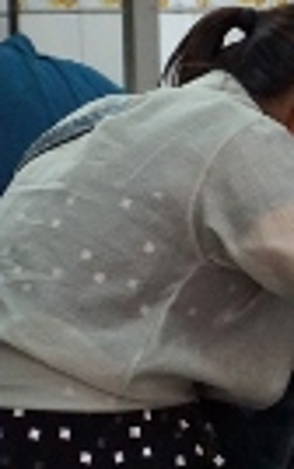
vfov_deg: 6.1
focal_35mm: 343
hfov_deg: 3.8
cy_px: 215
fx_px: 4382
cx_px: 595
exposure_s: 1/200
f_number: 5.6
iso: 3200
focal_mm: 75
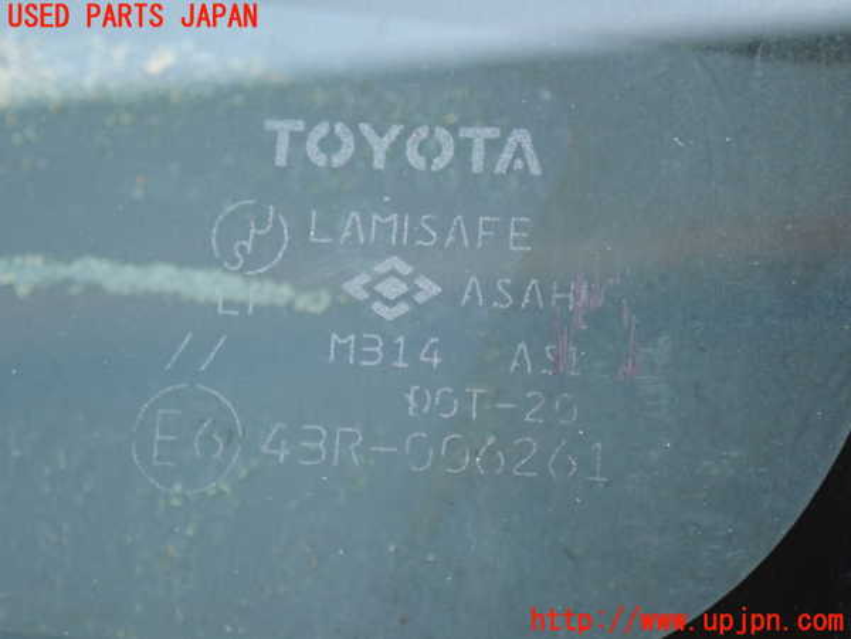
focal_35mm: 100
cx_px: 426
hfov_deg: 19.6
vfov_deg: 14.8
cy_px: 320
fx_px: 2458
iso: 500
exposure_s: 1/100
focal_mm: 18
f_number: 4.9
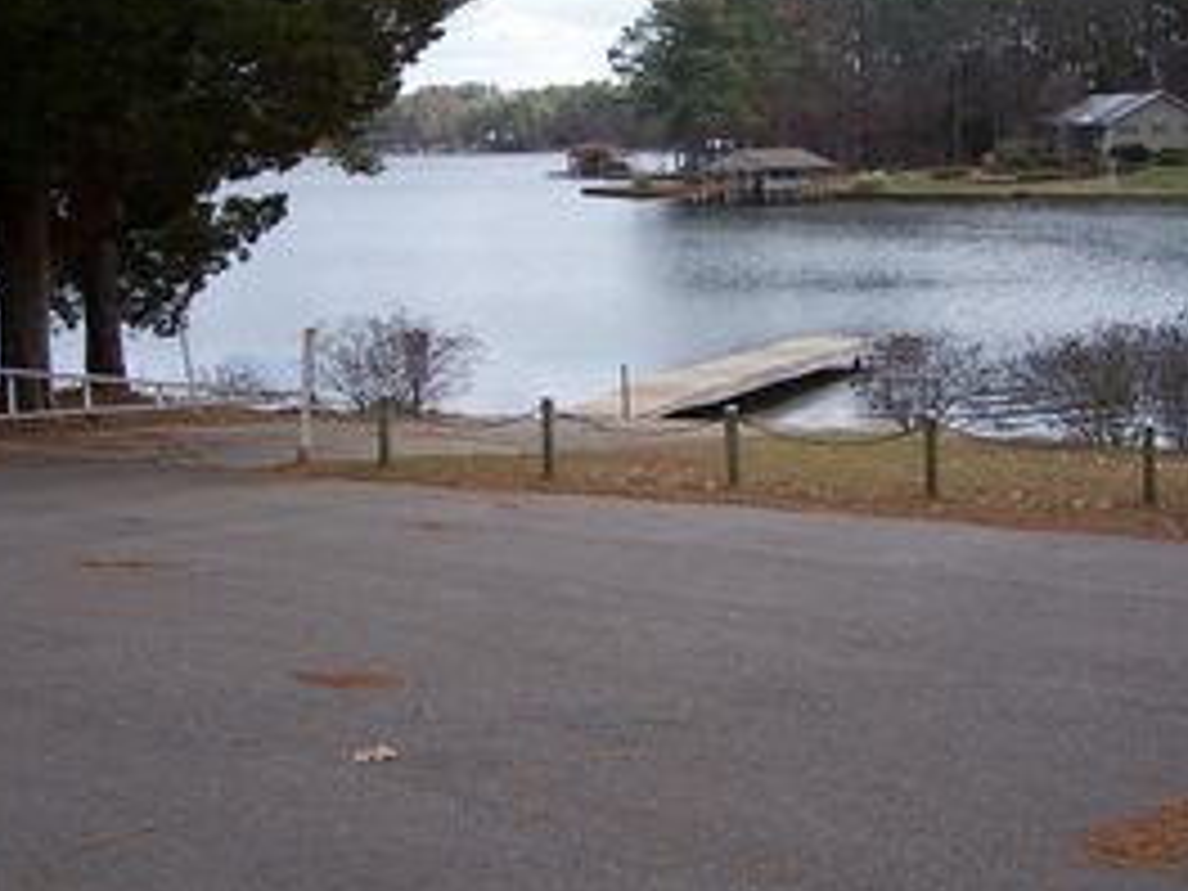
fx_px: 1819
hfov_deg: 36.1
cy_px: 374
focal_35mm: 53
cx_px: 693
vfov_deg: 27.5
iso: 80
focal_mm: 6.3
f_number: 2.8
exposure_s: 1/750
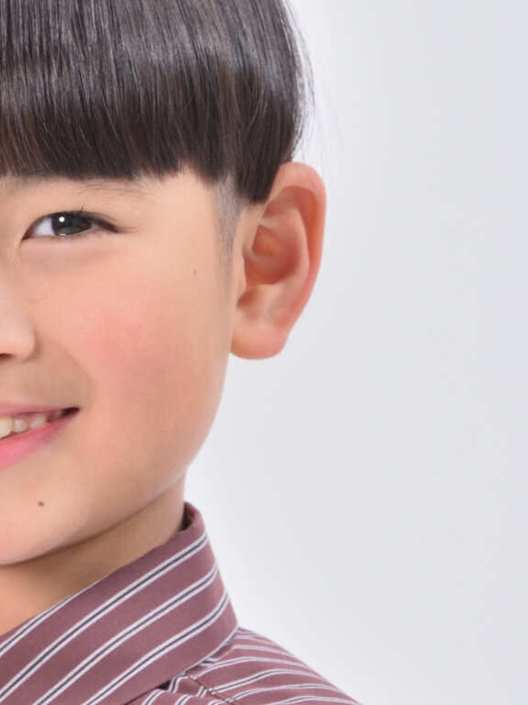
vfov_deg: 3.4
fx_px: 11782
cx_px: -32
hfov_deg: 2.6
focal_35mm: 579
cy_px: 749
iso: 200
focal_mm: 180
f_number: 8
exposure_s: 1/160
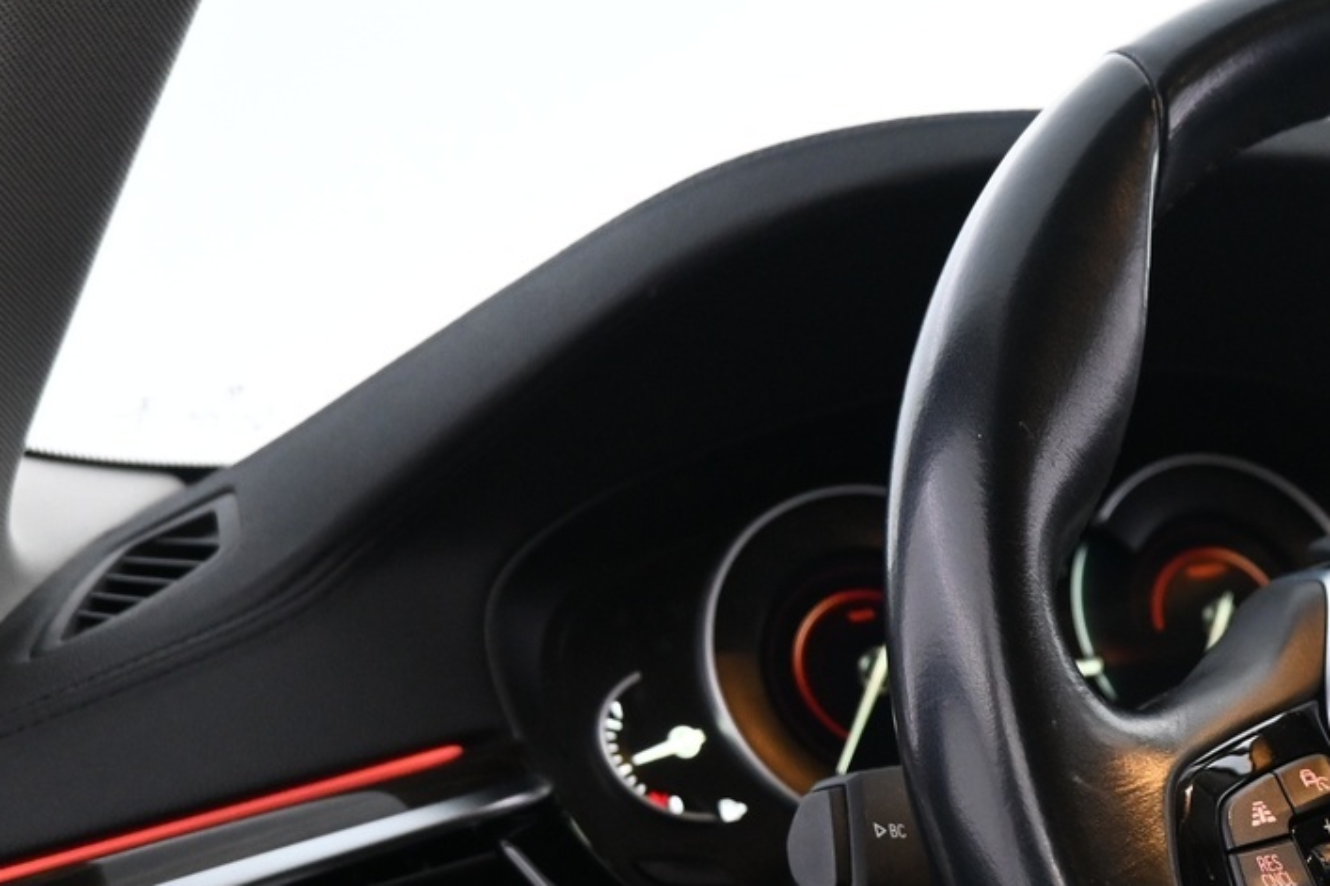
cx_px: 1426
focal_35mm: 55
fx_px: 2031
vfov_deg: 24.0
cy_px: 788
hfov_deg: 32.4
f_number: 3.5
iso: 1250
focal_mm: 16
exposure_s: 1/25
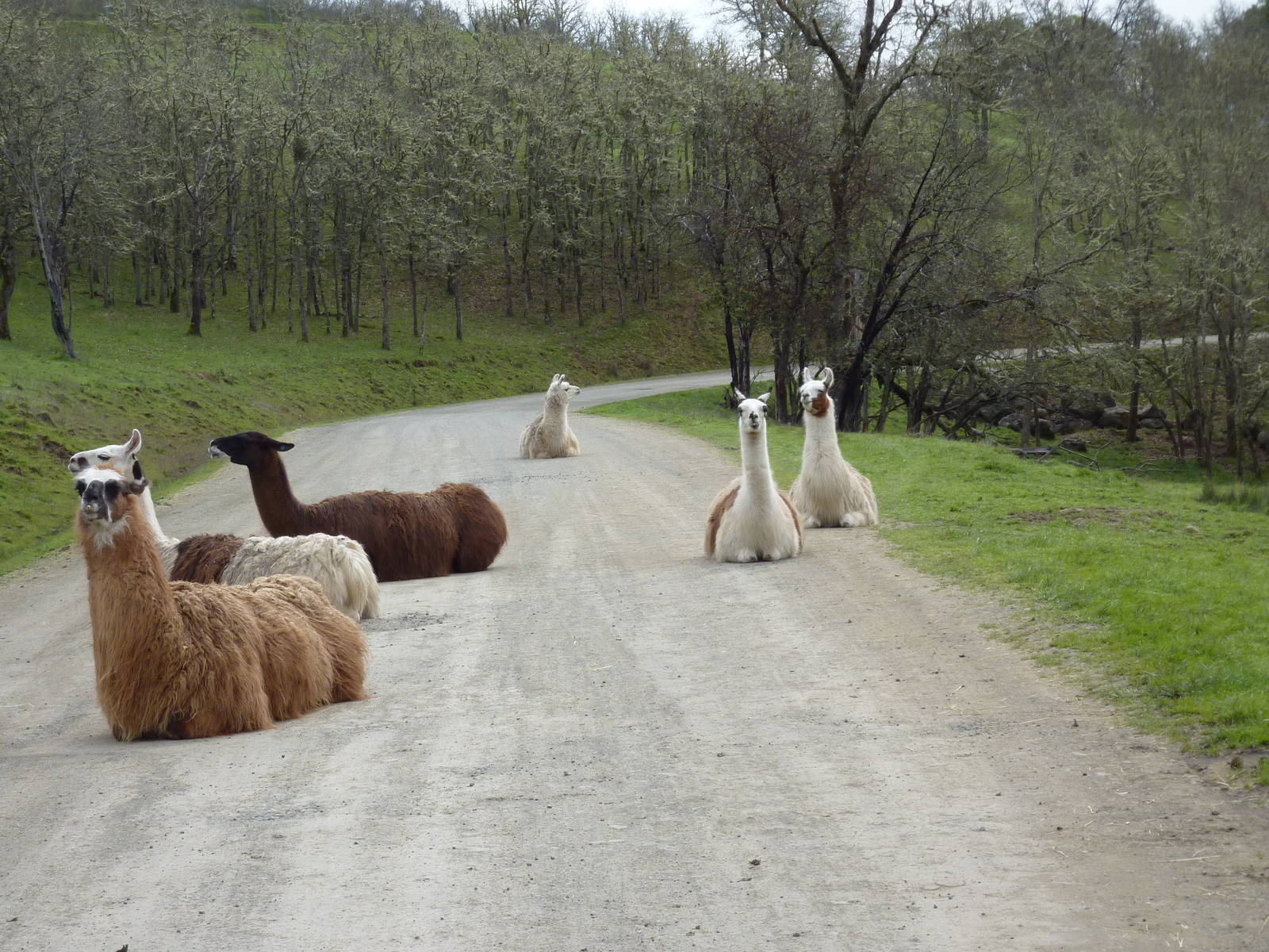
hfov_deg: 20.4
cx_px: 634
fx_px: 3519
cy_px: 476
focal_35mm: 96
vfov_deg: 15.4
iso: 160
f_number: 4.3
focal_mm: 15.8
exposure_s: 1/500
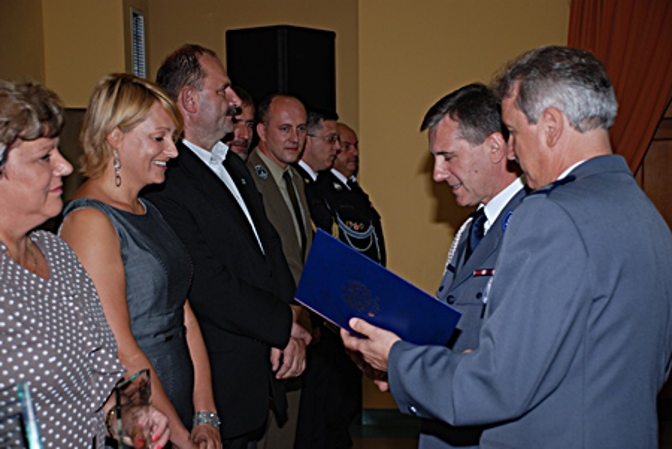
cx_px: 336
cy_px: 224
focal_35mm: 66
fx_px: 1233
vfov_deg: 20.7
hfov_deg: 30.5
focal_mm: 44
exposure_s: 1/60
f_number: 4.8
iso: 200
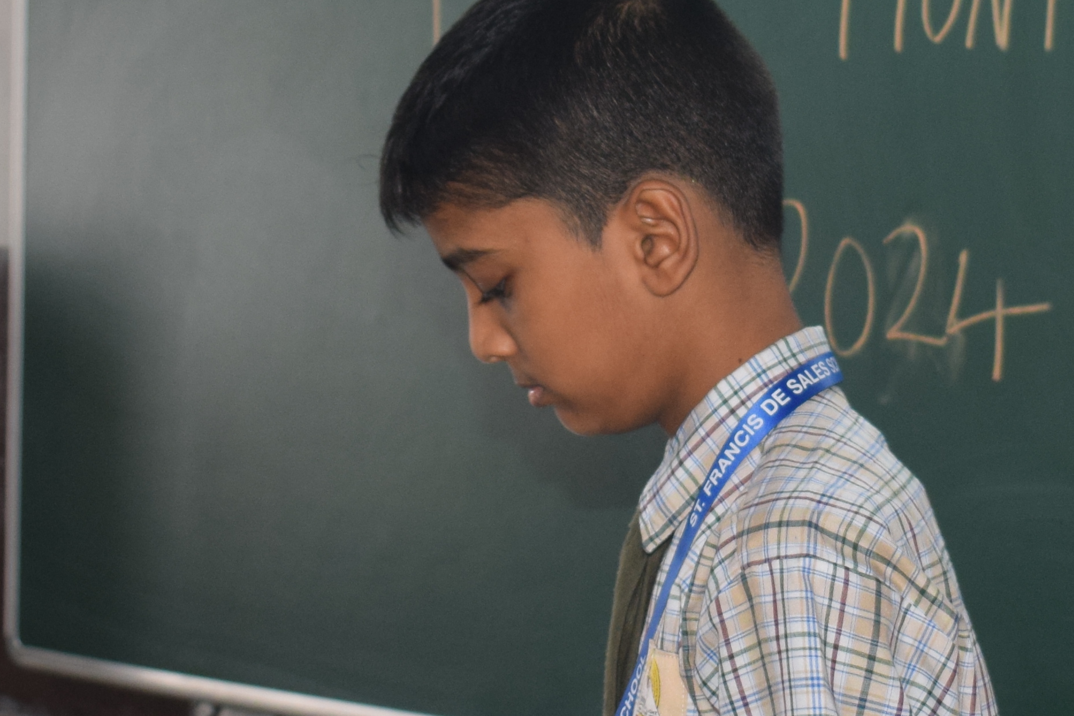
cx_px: 844
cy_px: 435
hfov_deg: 16.9
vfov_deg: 11.4
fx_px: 3598
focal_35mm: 121
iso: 560
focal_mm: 25
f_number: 4
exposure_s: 1/60
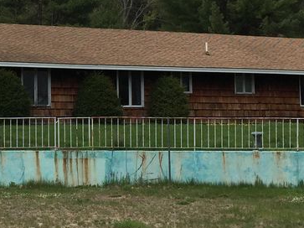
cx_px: 18
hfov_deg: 20.0
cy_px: 66
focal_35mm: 96
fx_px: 843
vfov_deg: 15.3
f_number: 2.2
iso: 32
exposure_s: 1/3049
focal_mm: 4.15
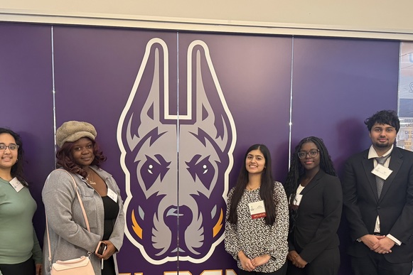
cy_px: 204
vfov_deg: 30.7
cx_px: 207
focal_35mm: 43
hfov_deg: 45.4
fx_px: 493
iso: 320
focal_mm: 6.76
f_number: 1.78
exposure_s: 1/60
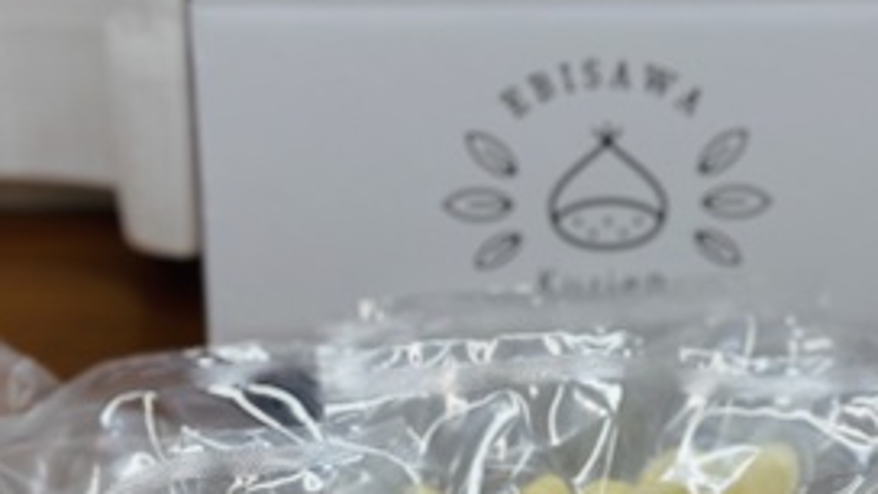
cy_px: 536
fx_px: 2328
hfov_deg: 21.2
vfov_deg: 11.9
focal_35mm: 100
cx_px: 652
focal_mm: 5.96
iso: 25
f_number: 1.6
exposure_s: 1/132
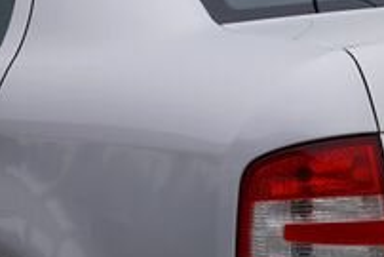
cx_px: 163
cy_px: 127
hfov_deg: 9.7
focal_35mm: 213
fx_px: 2274
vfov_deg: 6.5
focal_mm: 42
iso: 100
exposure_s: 1/125
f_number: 4.5
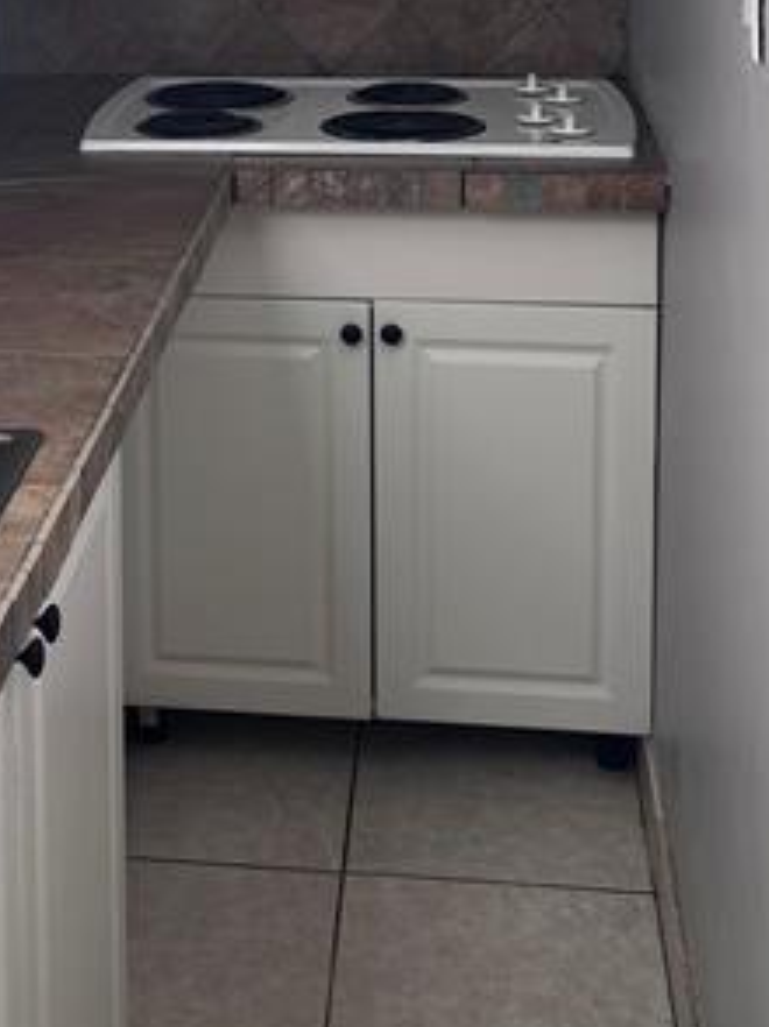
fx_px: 2017
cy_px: -10
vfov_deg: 26.9
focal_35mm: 68
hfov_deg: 21.3
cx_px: 150
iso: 50
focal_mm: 5.1
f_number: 1.6
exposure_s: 1/161
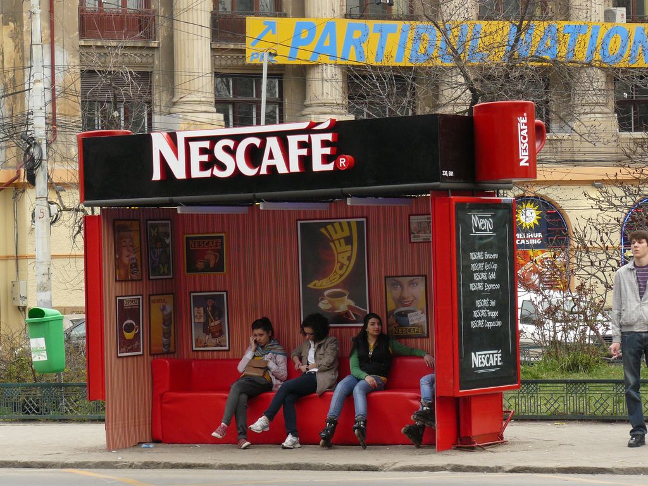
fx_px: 2696
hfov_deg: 13.7
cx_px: 324
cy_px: 243
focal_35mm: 144
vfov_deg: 10.3
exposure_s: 1/30
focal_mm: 24.1
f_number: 3.3
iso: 160
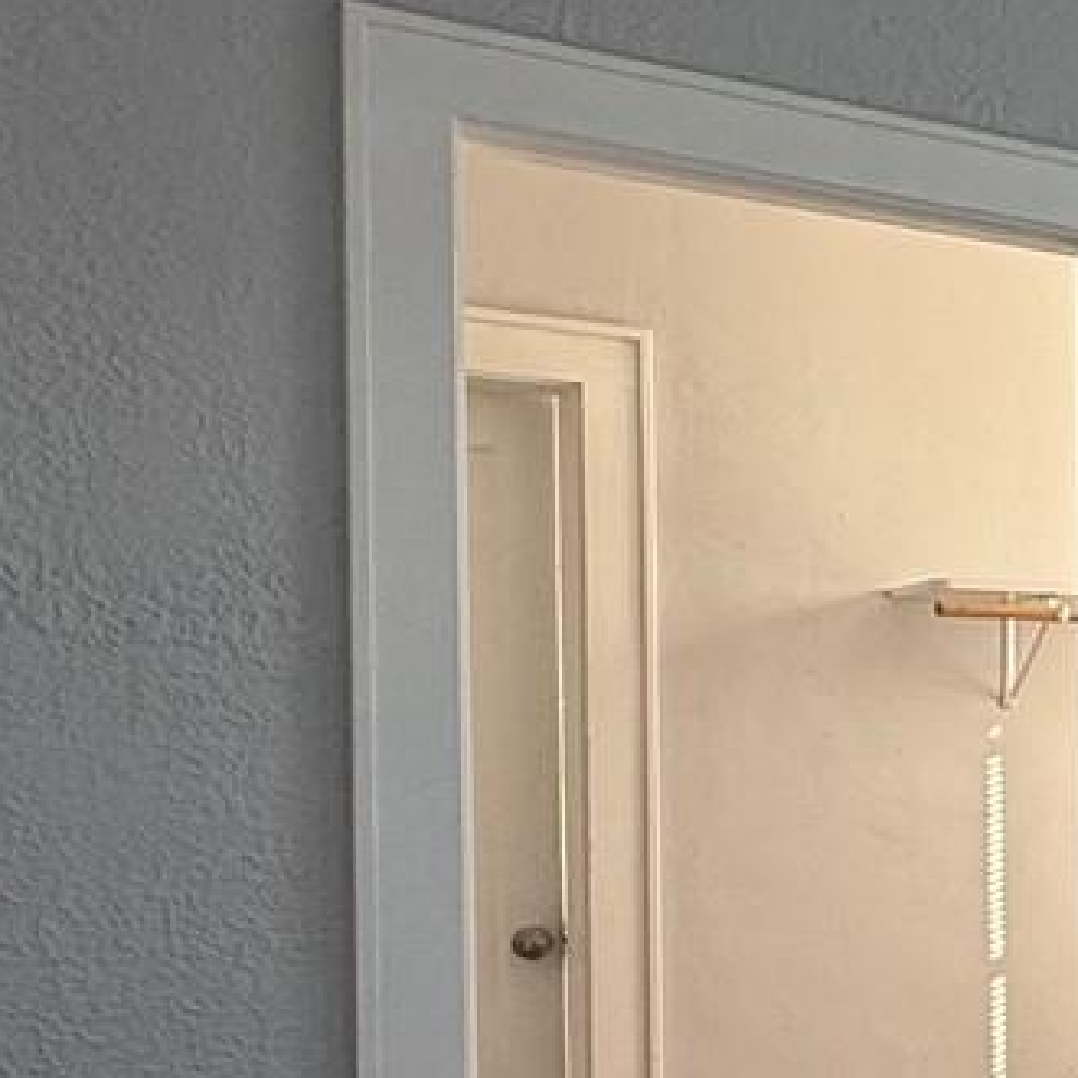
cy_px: 800
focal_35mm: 60
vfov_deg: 28.2
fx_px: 2114
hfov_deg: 20.7
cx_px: 1895
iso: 64
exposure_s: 1/113
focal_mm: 2.22
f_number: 2.2
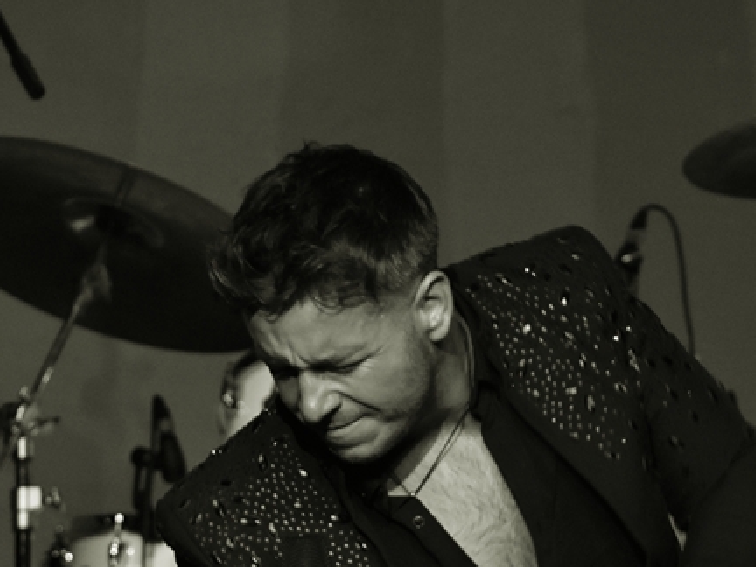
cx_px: 346
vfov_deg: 2.7
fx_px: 12036
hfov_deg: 3.6
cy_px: 486
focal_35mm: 551
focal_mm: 165
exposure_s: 1/125
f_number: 5.6
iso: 1600
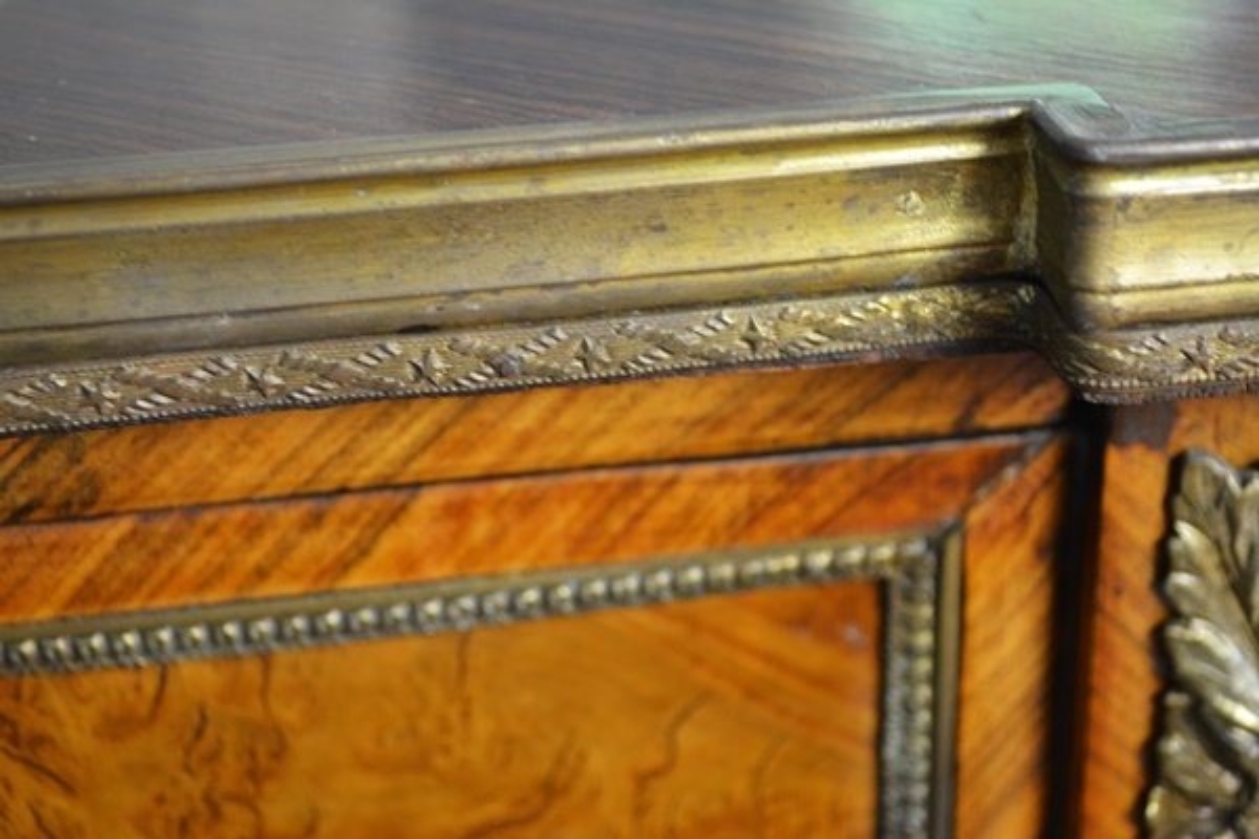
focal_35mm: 60
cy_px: 420
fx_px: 2098
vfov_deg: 22.6
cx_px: 630
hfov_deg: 33.4
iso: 1000
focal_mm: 40
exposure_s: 1/30
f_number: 5.3
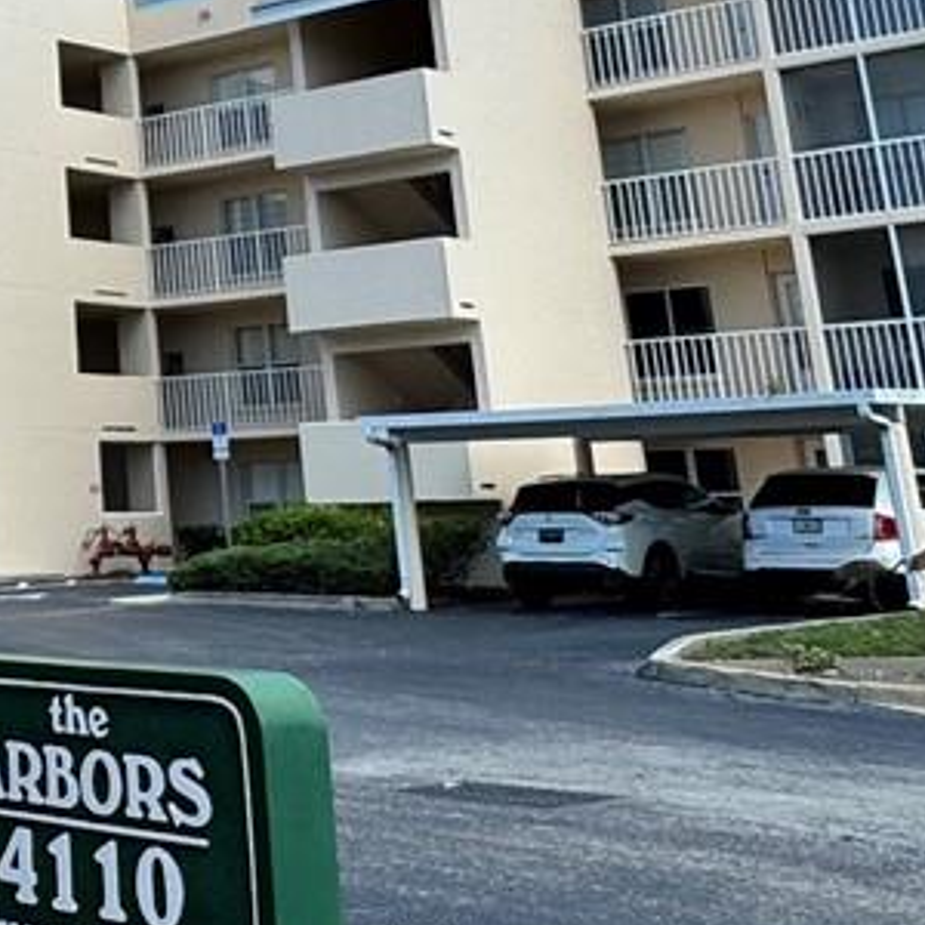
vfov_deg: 24.3
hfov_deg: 23.1
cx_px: -281
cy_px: -96
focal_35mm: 66
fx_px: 1995
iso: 40
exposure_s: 1/1256
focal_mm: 2.22
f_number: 2.2
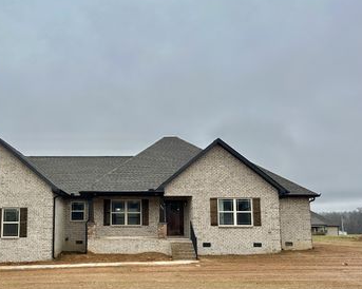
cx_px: 115
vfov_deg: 39.7
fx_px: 396
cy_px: 186
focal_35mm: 37
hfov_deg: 48.1
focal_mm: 5.7
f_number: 1.5
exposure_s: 1/709
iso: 50
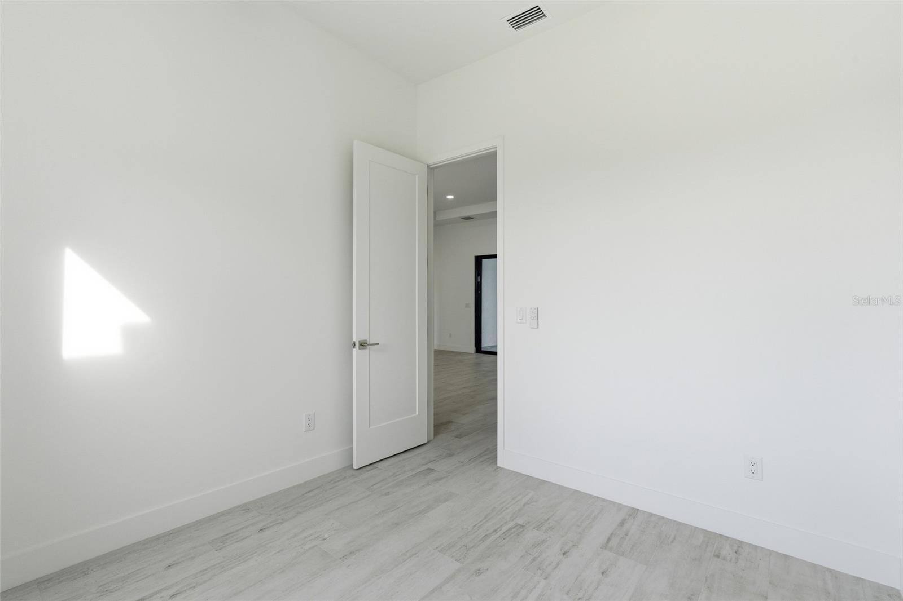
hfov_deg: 96.7
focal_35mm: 16
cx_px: 452
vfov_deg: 73.7
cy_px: 300
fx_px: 401
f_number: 9
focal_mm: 16
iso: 400
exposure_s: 1/500
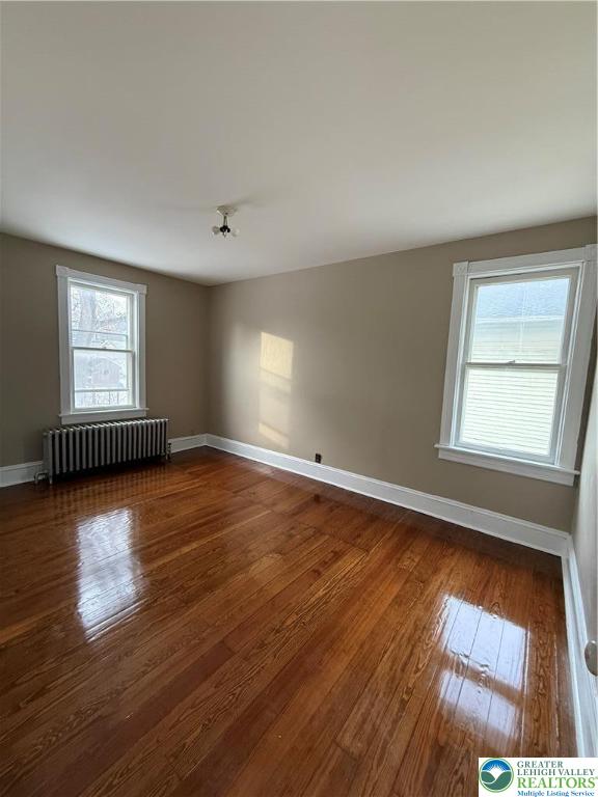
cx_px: 299
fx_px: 322
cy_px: 398
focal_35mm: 14
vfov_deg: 102.1
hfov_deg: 85.7
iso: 400
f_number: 2.2
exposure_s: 1/60
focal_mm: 2.22
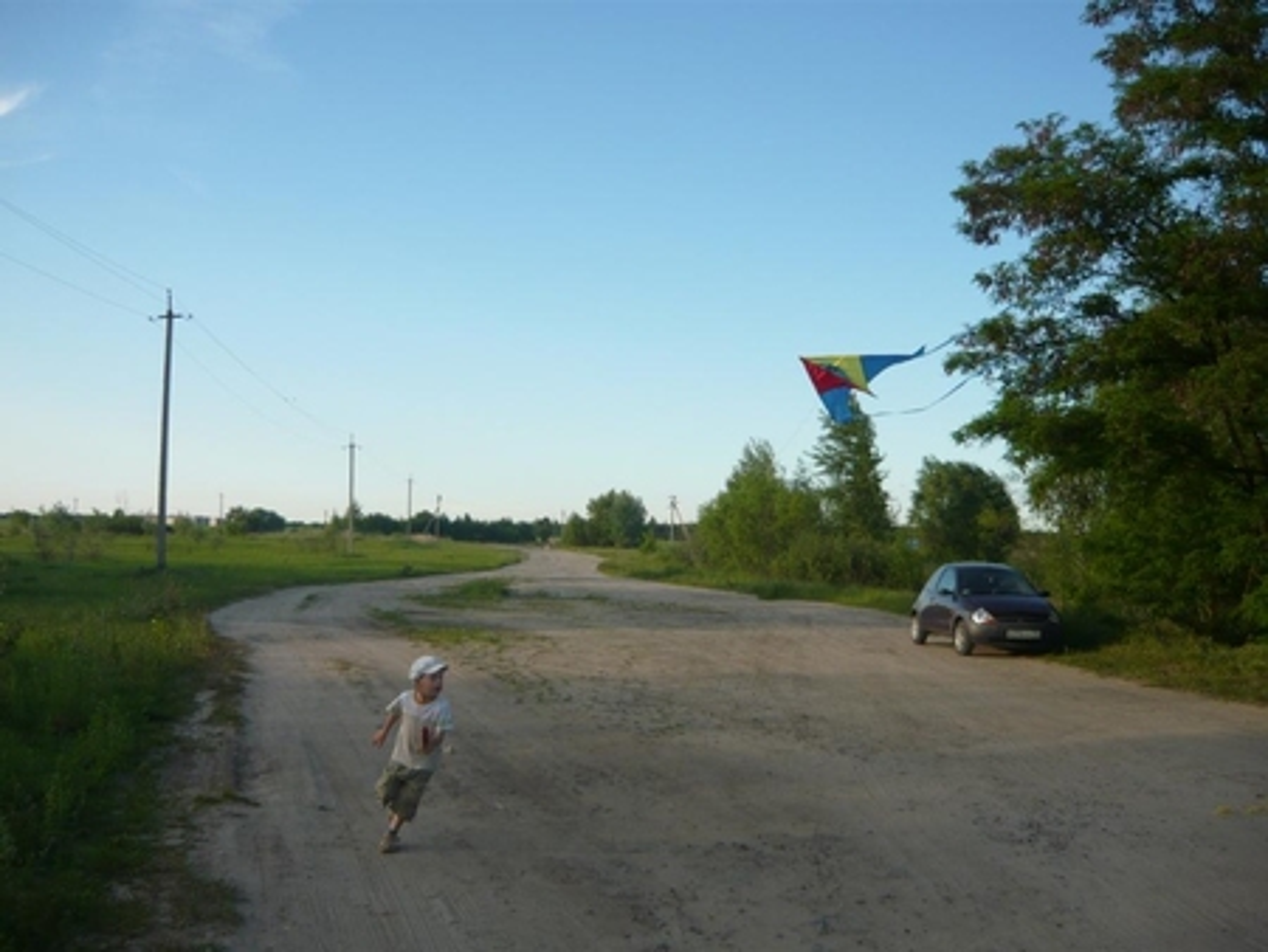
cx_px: 634
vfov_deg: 43.0
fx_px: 1209
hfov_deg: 55.3
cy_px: 476
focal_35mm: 33
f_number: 2.8
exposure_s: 1/500
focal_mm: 5.5
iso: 100
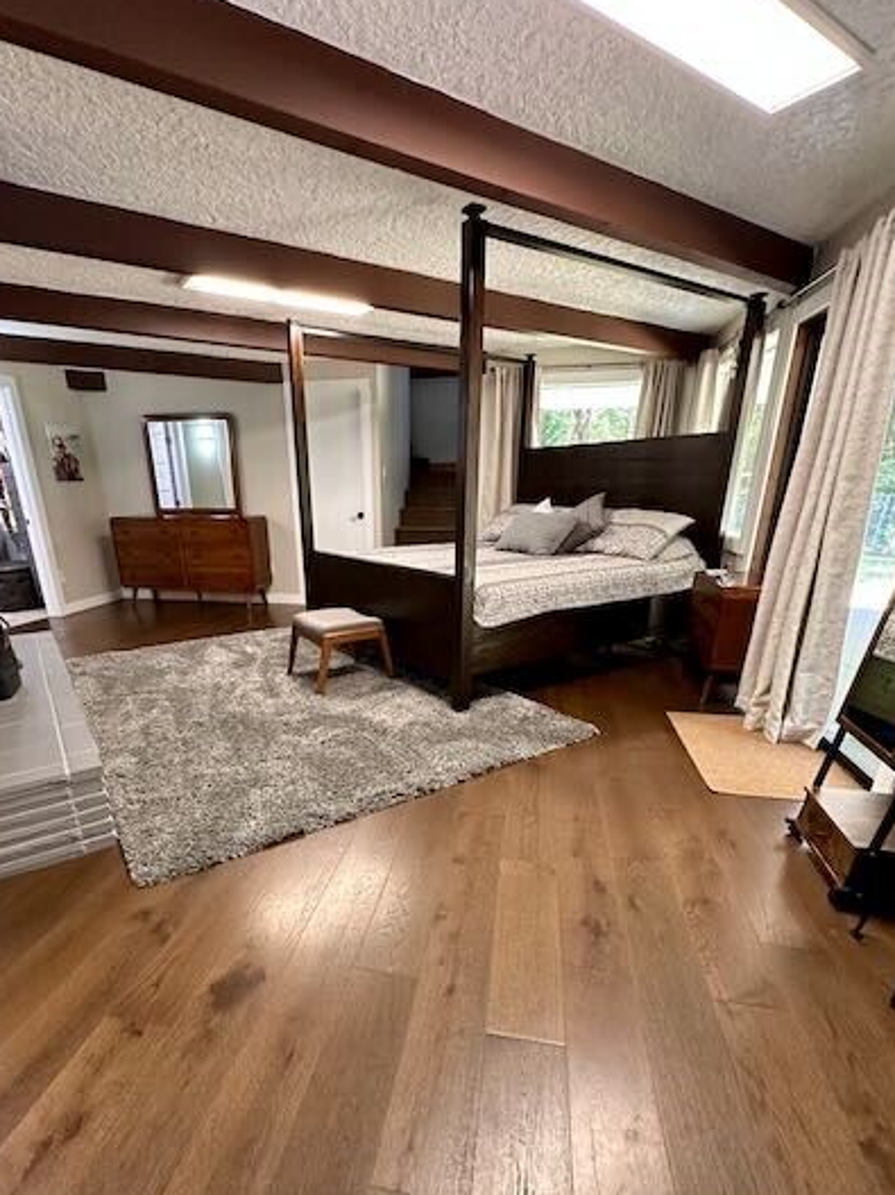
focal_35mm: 17
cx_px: 410
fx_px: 586
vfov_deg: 90.0
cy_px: 712
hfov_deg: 74.6
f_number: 2.2
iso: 320
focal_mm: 2.22
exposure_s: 1/60
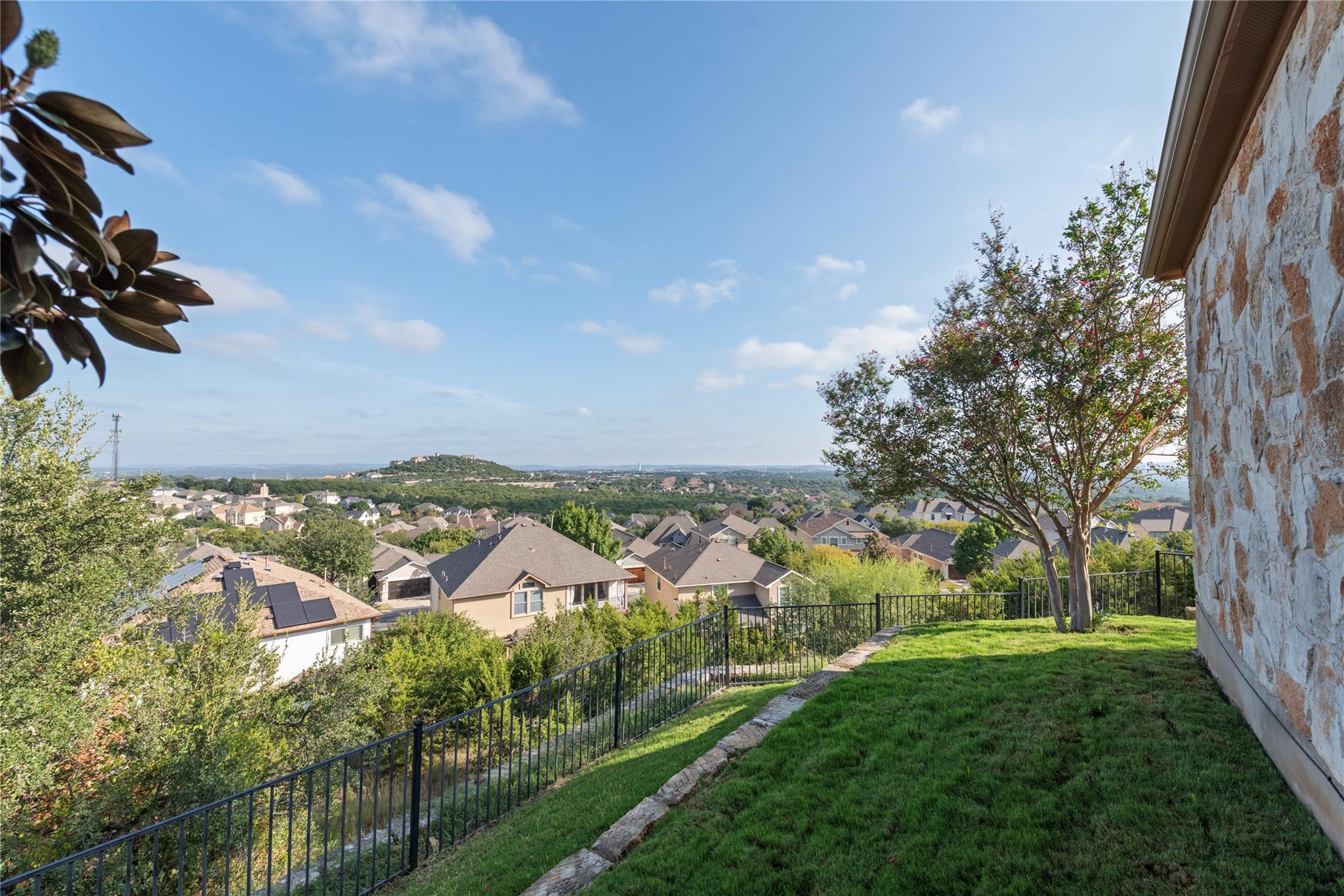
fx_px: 560
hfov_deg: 100.4
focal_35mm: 15
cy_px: 448
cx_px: 672
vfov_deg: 77.3
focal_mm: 15
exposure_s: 1/320
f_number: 8
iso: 400
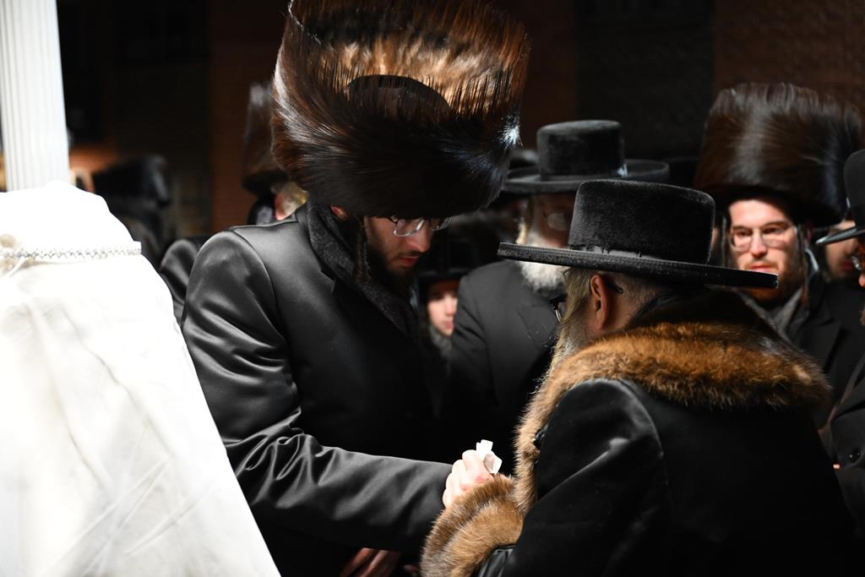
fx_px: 1177
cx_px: 432
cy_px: 288
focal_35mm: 49
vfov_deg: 27.5
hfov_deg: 40.3
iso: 4000
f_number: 2.8
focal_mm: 49
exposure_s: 1/125
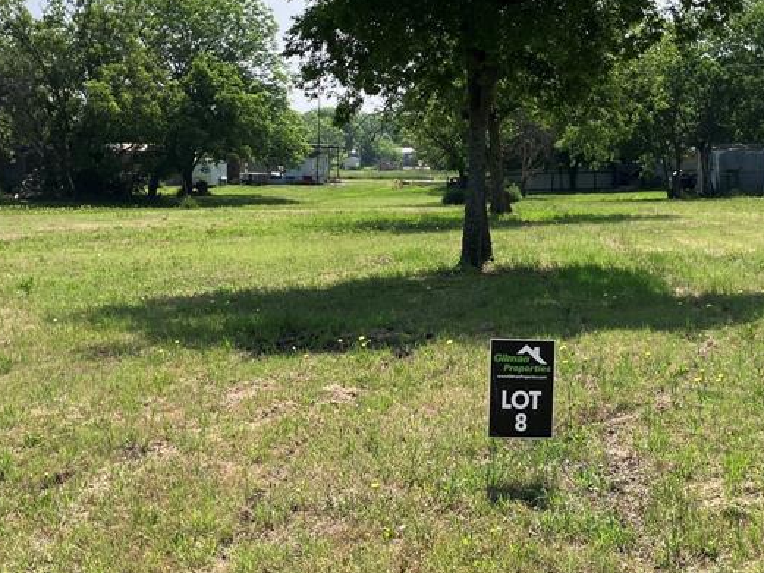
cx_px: 521
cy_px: 192
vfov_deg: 26.4
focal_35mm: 55
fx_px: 1214
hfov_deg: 34.5
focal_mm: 3.99
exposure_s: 1/2114
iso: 32
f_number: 1.8
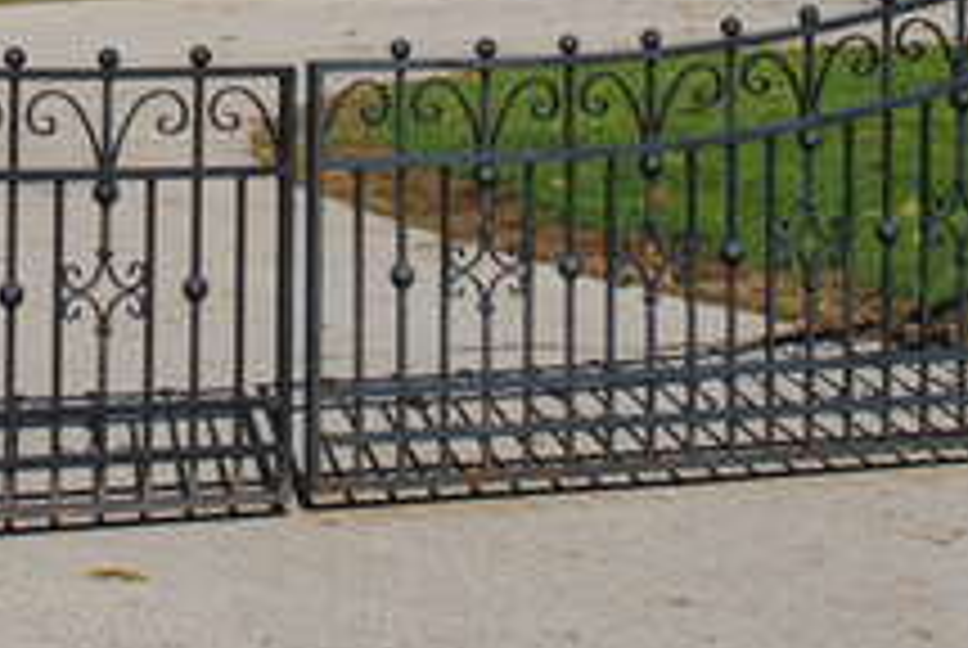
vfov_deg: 10.8
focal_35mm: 123
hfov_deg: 16.3
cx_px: 32
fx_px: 3312
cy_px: -342
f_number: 9
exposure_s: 1/320
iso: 100
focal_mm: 22
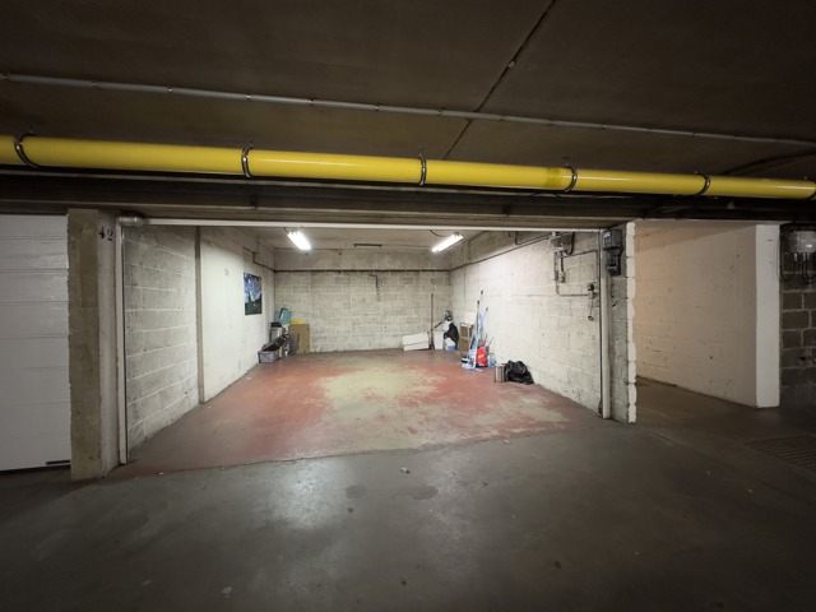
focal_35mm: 14
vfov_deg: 85.7
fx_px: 330
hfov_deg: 102.1
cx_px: 408
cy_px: 306
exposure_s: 1/50
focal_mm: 2.22
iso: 800
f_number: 2.2
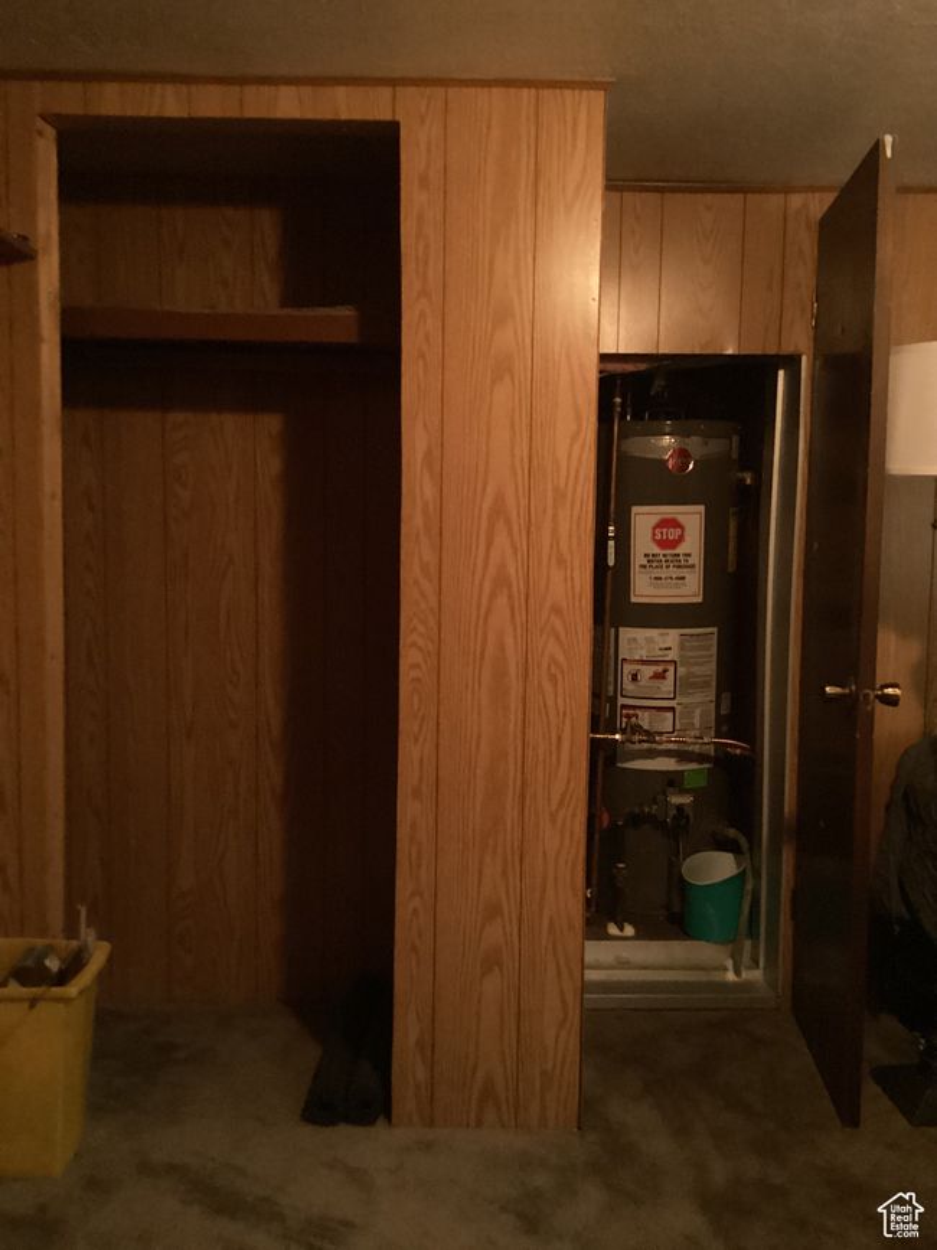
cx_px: 468
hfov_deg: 45.4
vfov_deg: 58.4
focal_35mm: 31
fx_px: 1119
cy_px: 625
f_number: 2.4
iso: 320
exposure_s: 1/60
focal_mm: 3.3
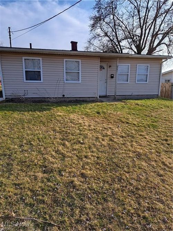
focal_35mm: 24
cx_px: 86
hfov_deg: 56.8
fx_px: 160
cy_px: 116
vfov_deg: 71.6
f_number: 1.8
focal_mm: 5.23
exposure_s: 1/750
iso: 50
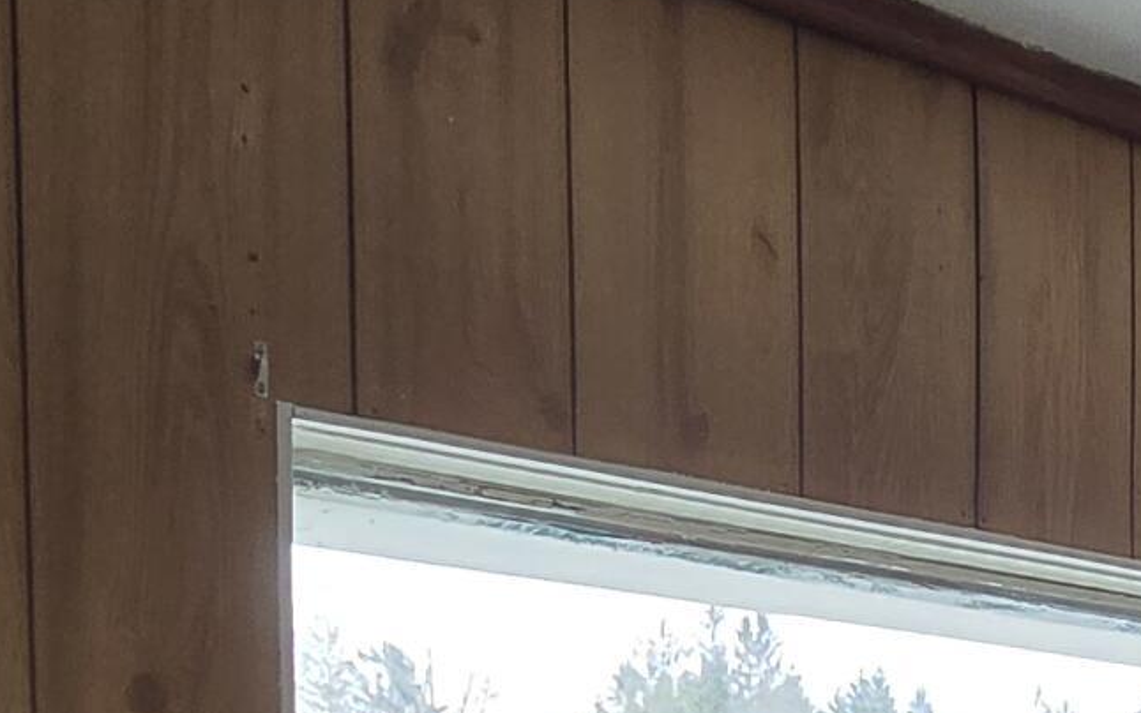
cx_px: 1215
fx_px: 1990
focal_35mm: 64
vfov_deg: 17.5
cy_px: 1172
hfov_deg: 29.3
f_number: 2.2
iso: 125
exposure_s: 1/60
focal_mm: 2.2
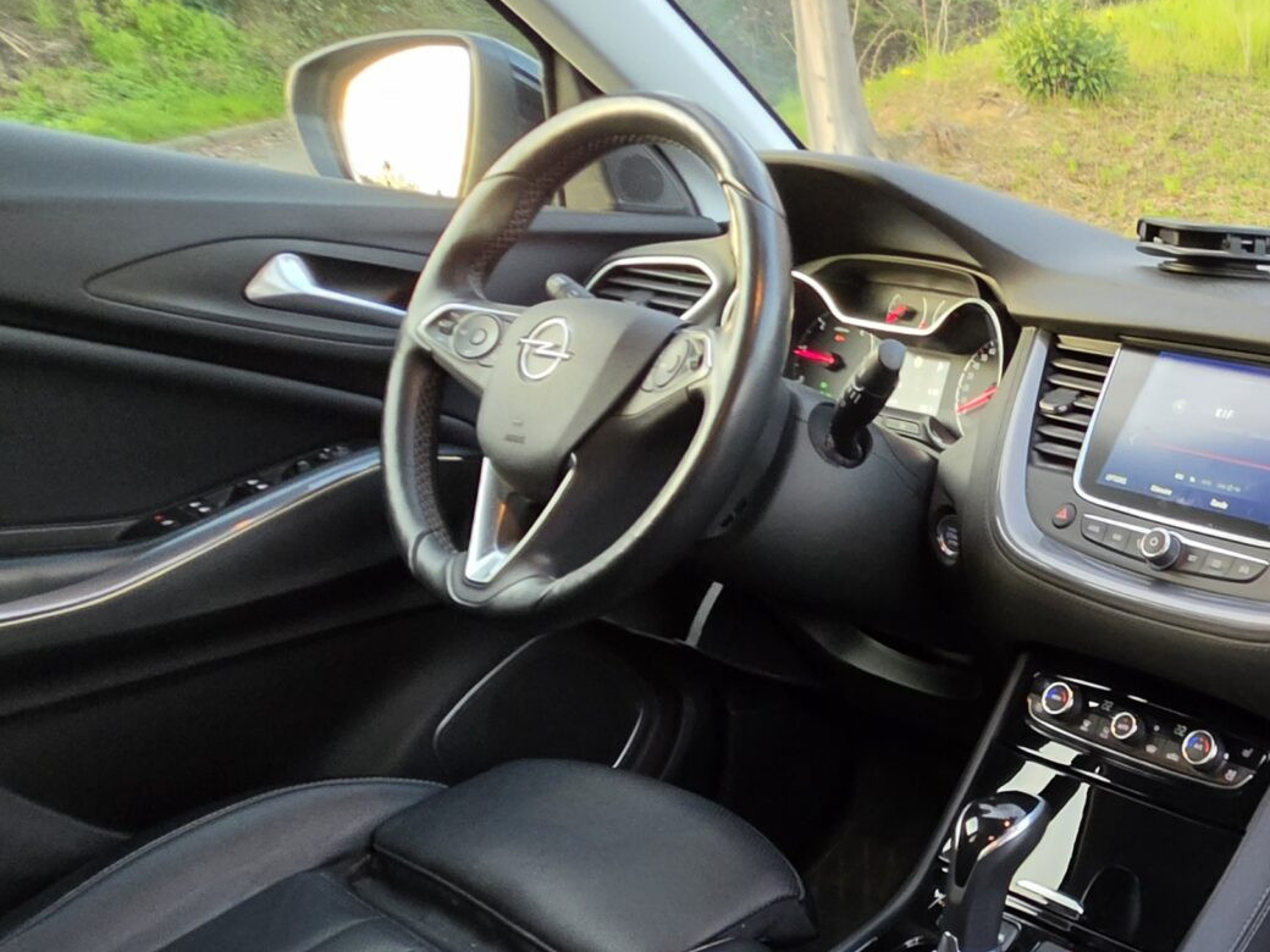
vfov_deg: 42.3
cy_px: 757
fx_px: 1174
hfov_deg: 46.7
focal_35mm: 32
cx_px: 1290
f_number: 1.9
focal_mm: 2.2
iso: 320
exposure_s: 1/60
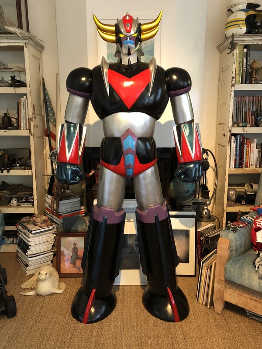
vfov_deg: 63.4
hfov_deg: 49.7
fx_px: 283
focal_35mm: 28
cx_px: 131
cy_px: 174
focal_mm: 3.99
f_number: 1.8
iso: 100
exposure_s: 1/13
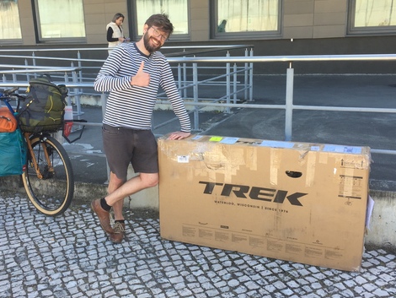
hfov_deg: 50.1
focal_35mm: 37
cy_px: 149
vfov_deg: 38.7
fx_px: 423
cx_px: 183
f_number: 2.2
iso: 32
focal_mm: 4.15
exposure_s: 1/255
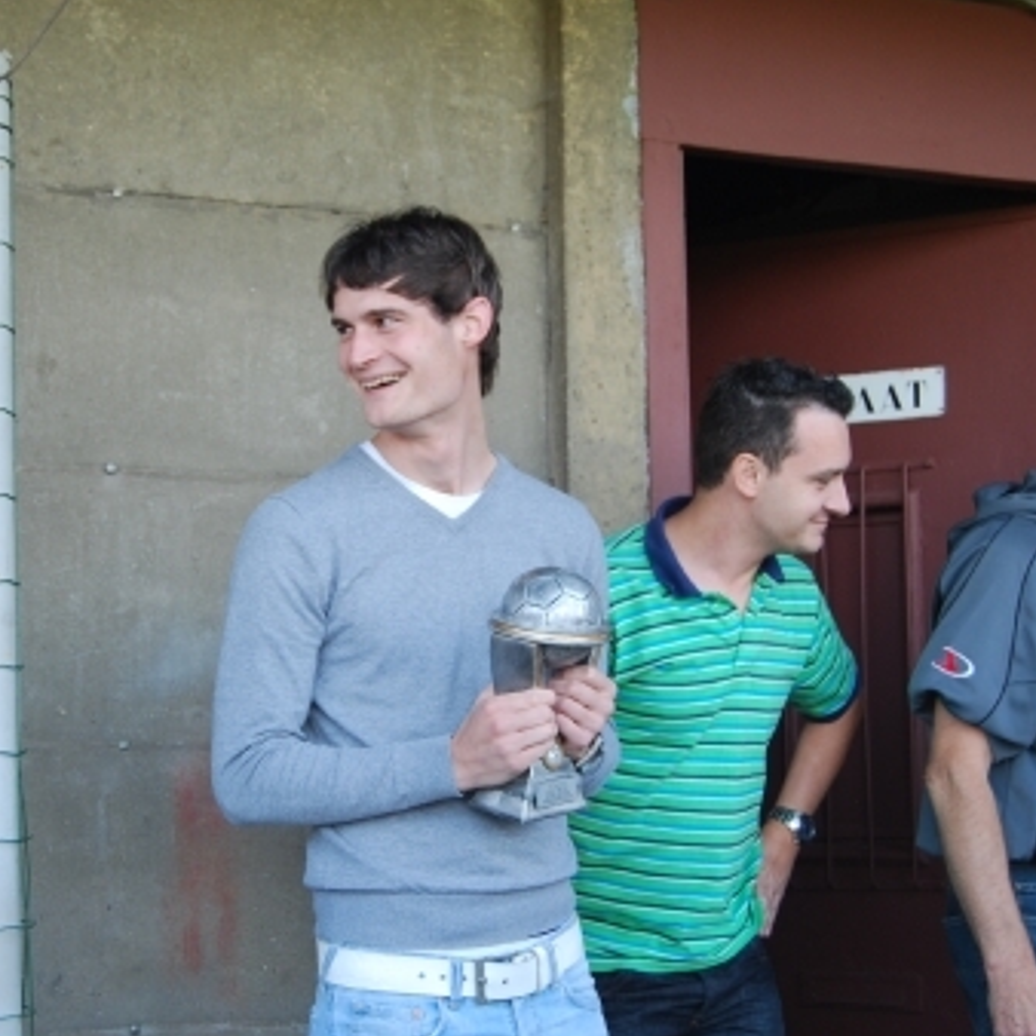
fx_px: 2302
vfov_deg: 25.3
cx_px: 395
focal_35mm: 68
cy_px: 562
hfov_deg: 25.3
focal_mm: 30
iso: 200
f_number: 5
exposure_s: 1/100
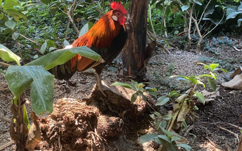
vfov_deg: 17.6
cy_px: 63
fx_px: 488
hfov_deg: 27.8
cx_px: 121
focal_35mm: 74
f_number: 2
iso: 160
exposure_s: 1/110
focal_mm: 6
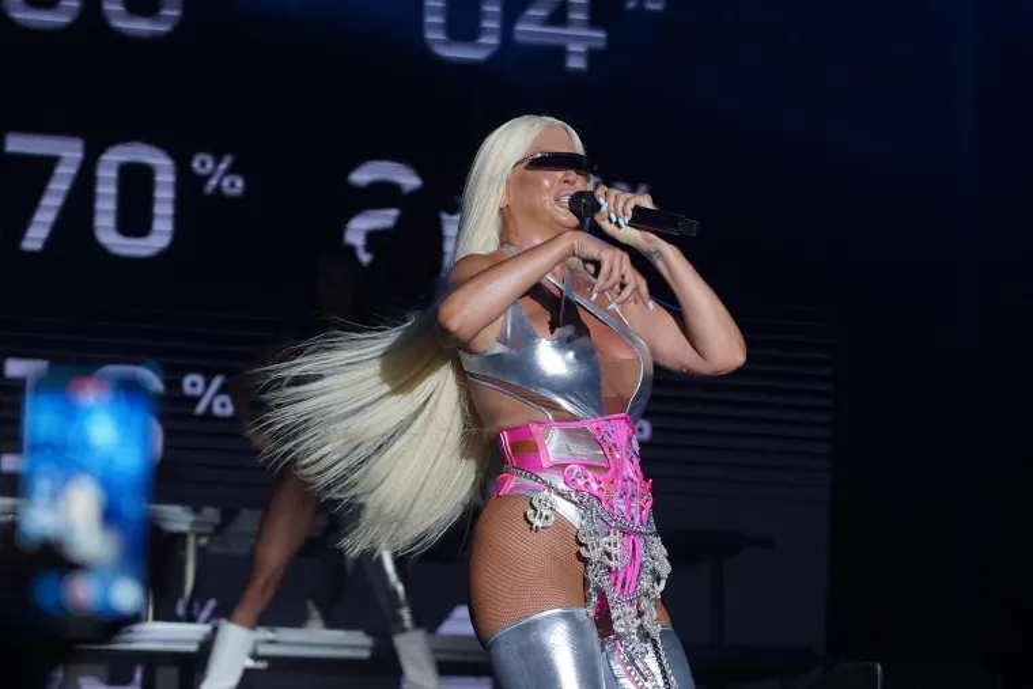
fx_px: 4506
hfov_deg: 13.1
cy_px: 344
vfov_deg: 8.7
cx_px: 516
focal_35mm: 157
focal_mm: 105
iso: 2500
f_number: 4
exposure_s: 1/500
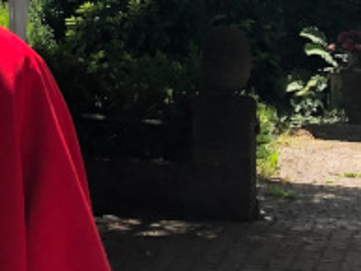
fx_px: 1513
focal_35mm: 145
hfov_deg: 11.8
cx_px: -421
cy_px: -75
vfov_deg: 10.1
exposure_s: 1/813
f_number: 1.8
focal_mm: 3.99
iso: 20
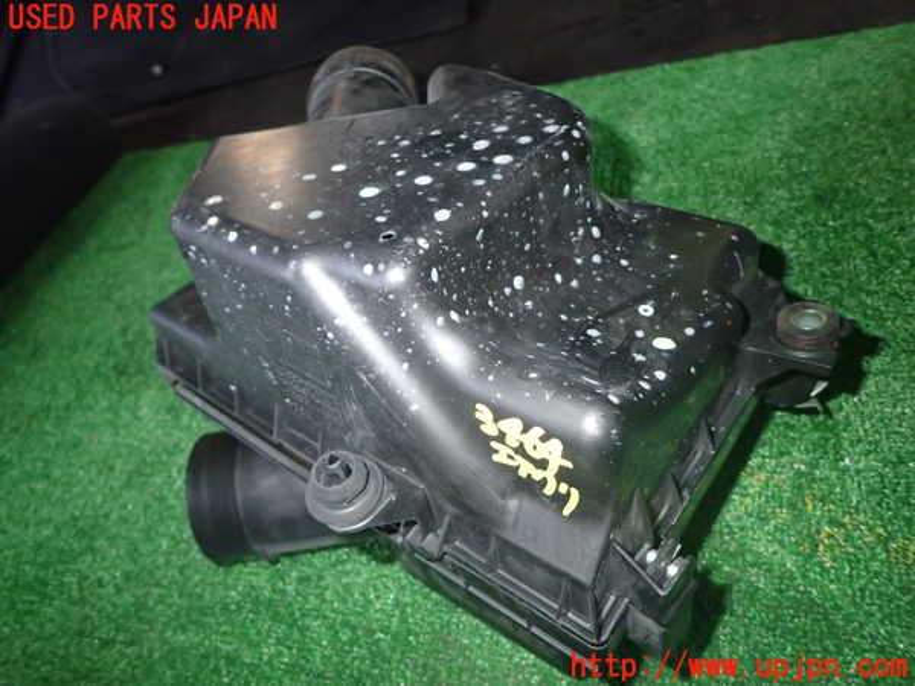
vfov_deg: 54.9
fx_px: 661
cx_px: 458
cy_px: 343
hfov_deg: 69.4
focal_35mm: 25
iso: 500
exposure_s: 1/30
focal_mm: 4.5
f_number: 5.6
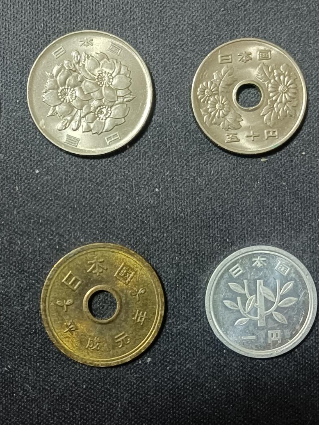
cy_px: 210
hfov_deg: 26.7
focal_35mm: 54
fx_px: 663
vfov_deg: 35.5
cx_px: 82
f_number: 1.8
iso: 2209
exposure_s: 1/33.3
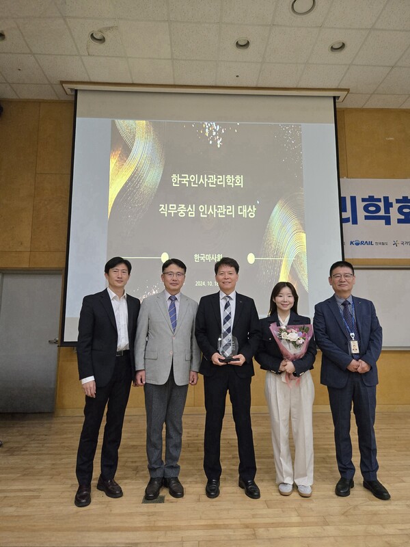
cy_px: 274
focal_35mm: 23
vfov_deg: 73.9
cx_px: 205
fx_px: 363
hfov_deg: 58.9
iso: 800
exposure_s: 1/120
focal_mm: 5.4
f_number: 1.8
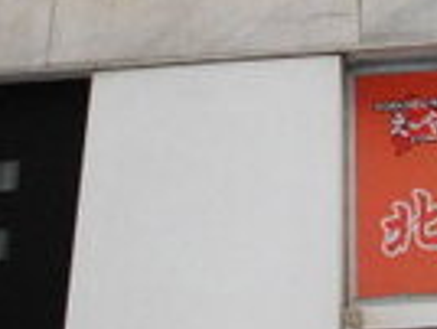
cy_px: -86
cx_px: 496
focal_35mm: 97
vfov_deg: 14.7
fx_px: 1227
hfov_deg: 19.3
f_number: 3.2
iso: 200
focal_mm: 4.6
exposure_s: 1/60
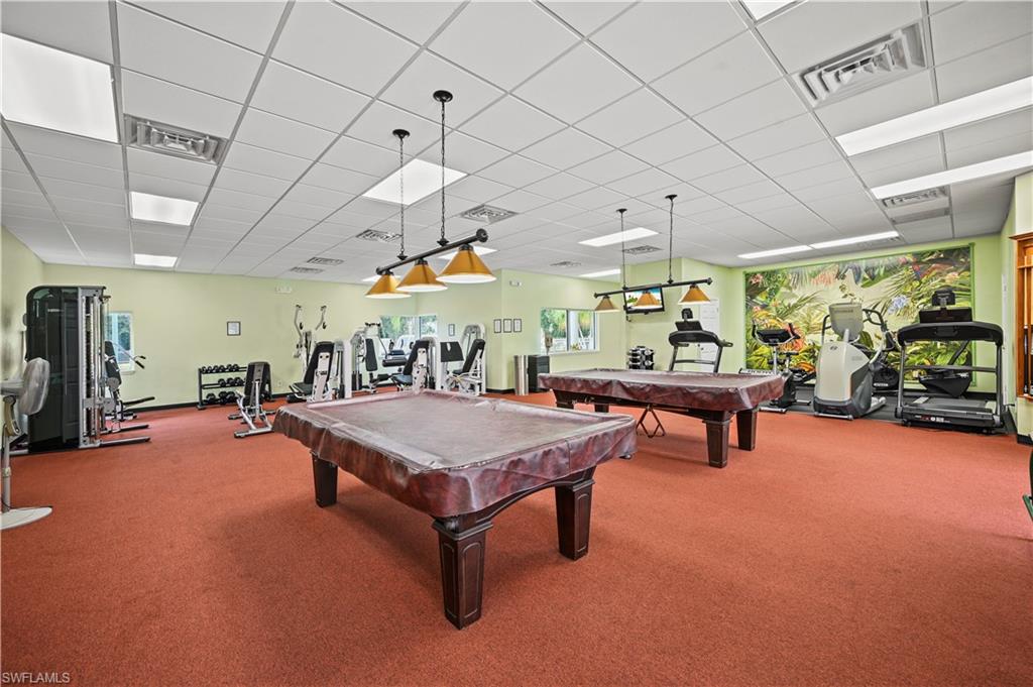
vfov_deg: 81.1
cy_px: 344
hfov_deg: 104.3
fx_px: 401
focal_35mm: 14
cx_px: 516
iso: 100
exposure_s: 1
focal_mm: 14
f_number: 8
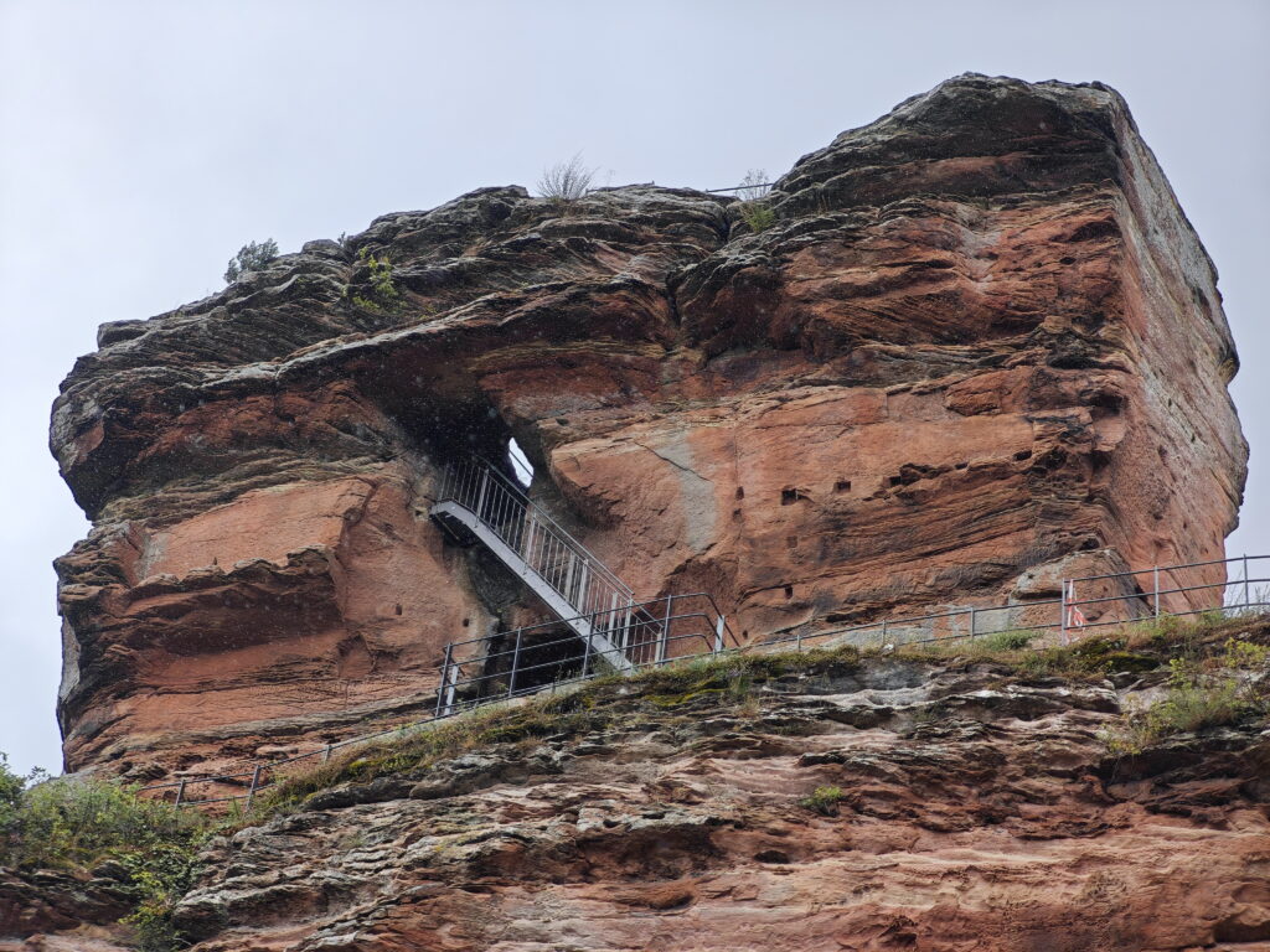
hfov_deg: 26.0
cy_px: 476
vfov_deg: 19.6
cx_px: 635
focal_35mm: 75
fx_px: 2752
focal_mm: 12.28
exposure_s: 1/1672
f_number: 1.8
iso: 50
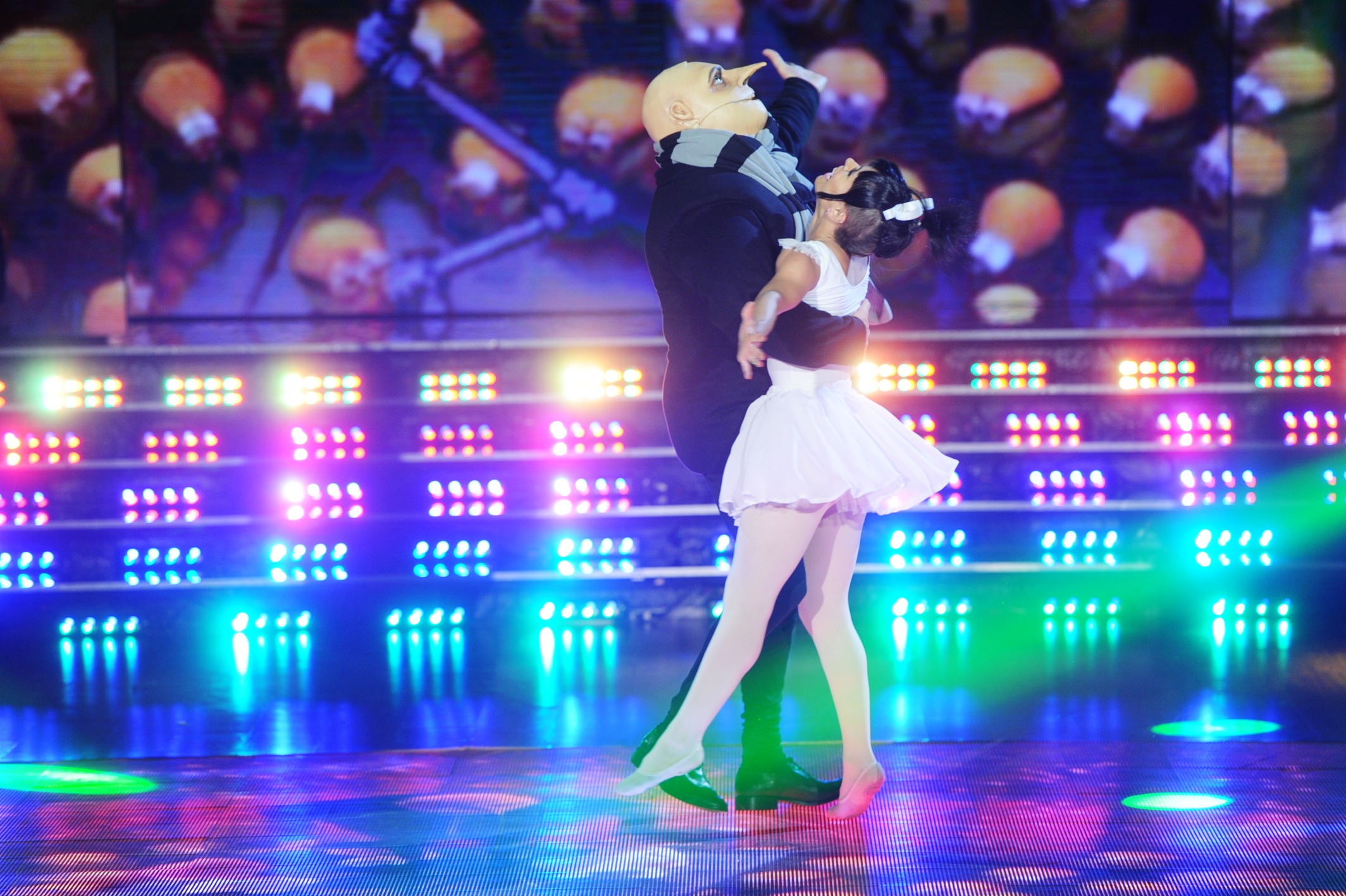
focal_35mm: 175
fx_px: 6539
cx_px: 673
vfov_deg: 7.8
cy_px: 448
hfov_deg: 11.8
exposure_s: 1/250
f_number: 4
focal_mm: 175
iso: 800
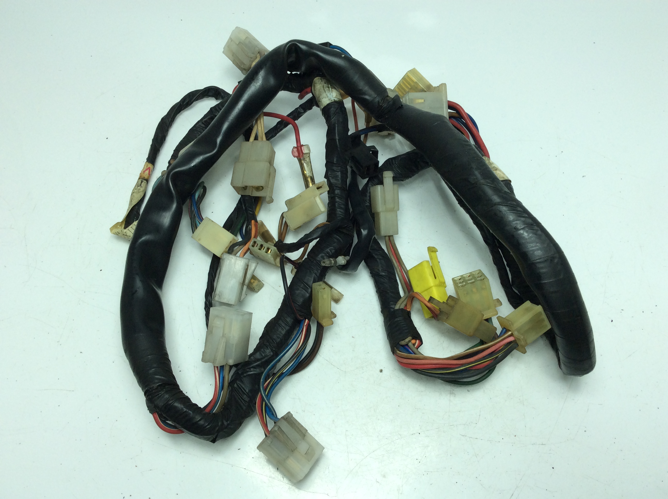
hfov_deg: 56.9
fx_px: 617
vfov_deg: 44.1
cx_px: 334
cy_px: 250
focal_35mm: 32
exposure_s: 1/349
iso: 32
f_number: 2.4
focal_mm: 3.3
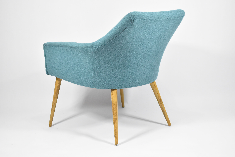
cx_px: 118
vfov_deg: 23.8
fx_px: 372
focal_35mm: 57
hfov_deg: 35.0
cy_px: 78
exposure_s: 1/125
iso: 2200
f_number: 4.8
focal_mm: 38
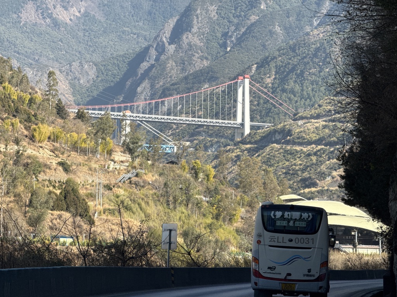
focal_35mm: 120
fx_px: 1376
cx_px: 198
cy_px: 148
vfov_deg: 12.3
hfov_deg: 16.4
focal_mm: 15.66
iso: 50
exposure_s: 1/421
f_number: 2.8
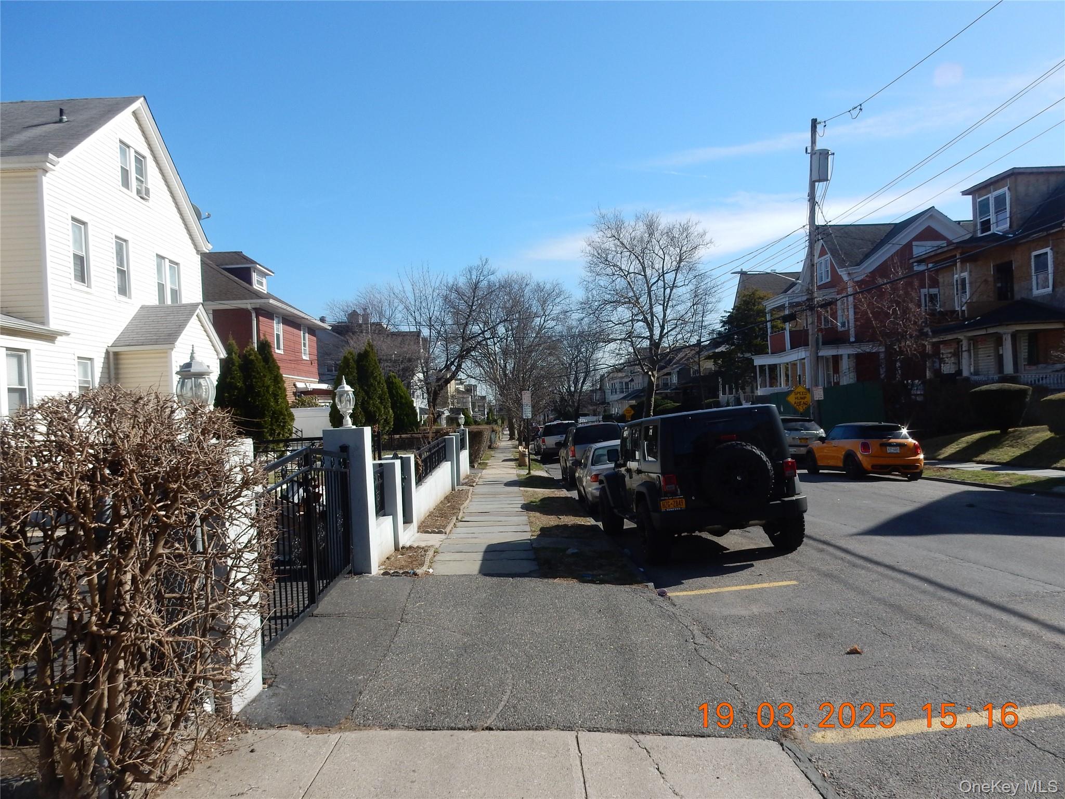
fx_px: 769
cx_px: 532
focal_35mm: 25
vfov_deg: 54.9
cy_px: 400
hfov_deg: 69.4
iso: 125
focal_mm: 4.5
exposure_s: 1/1000
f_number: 4.2
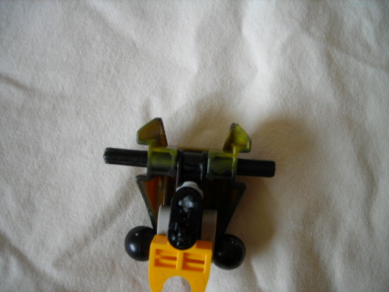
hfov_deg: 49.0
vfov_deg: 37.7
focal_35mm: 38
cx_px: 194
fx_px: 427
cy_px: 146
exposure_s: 1/22.1
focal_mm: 6.3
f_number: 3.2
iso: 50
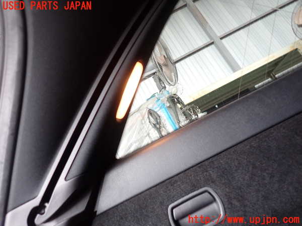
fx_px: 218
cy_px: 113
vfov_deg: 54.9
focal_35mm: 25
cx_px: 151
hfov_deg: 69.4
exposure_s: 1/50
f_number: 2
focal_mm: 4.5
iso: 200
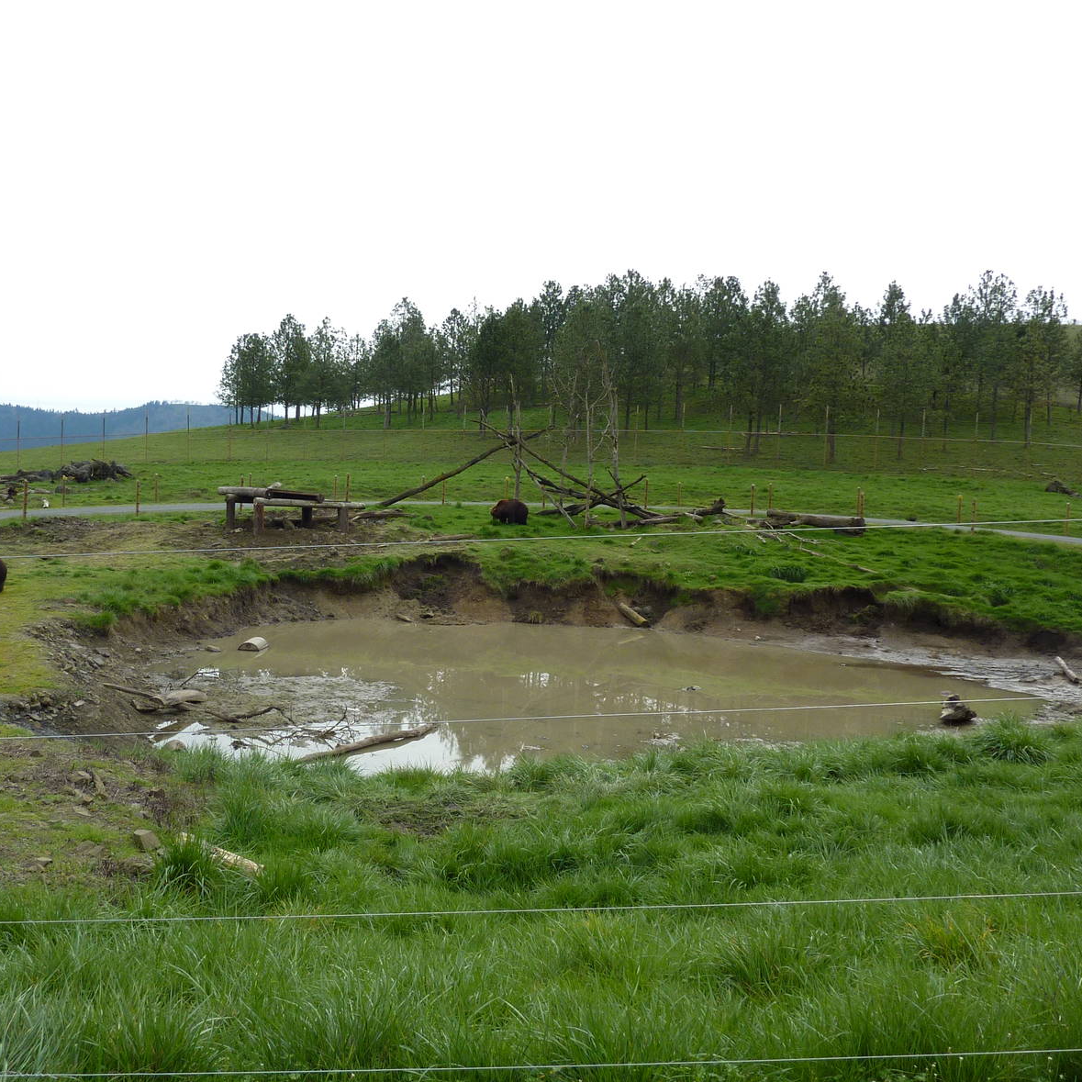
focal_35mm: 30
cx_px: 442
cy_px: 540
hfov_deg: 53.7
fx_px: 1061
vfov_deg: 54.0
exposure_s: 1/500
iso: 100
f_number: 3.3
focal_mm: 4.1
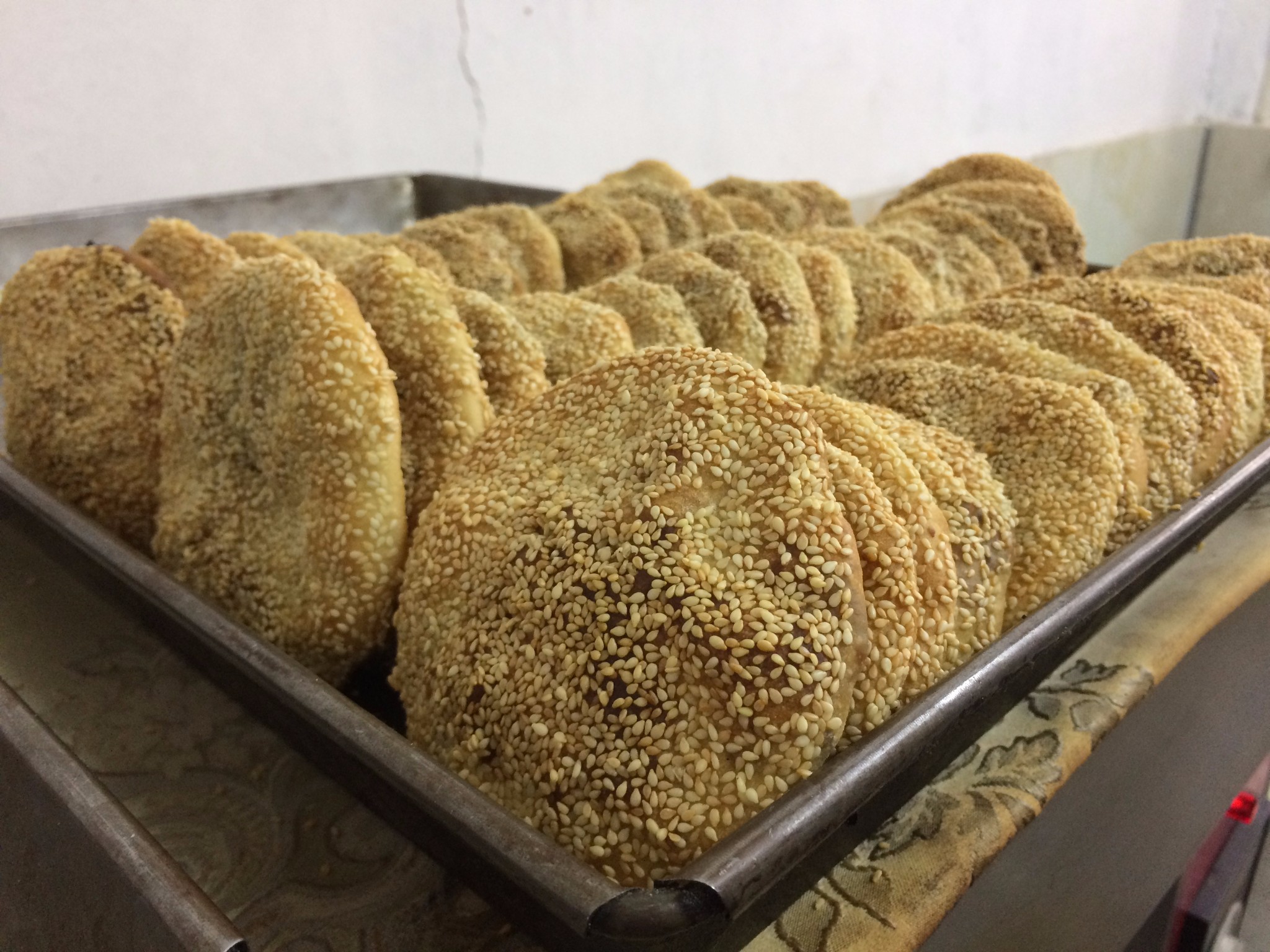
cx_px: 635
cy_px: 476
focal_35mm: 29
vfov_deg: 48.2
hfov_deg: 61.7
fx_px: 1064
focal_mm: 4.15
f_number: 2.2
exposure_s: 1/33
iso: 200
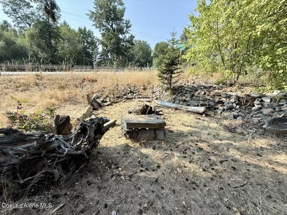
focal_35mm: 14
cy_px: 108
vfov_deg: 85.7
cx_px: 144
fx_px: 116
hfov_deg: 102.1
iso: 50
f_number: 2.2
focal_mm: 2.22
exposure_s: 1/789
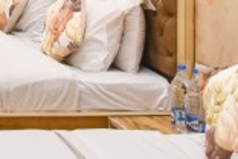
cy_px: -97
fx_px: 734
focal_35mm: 111
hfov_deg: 15.9
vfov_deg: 11.7
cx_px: -181
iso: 2500
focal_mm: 16
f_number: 8
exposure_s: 1/50
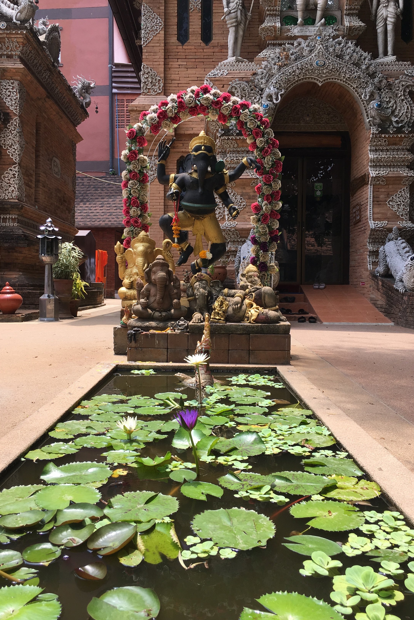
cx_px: 192
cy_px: 303
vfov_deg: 60.3
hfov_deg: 42.3
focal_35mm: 31
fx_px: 535
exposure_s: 1/458
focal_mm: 4.15
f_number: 2.2
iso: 25
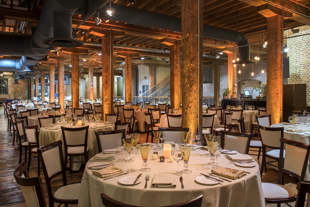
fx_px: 224
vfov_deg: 49.6
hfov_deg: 69.4
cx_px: 155
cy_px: 104
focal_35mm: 26
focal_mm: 26
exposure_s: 5
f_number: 9
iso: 50
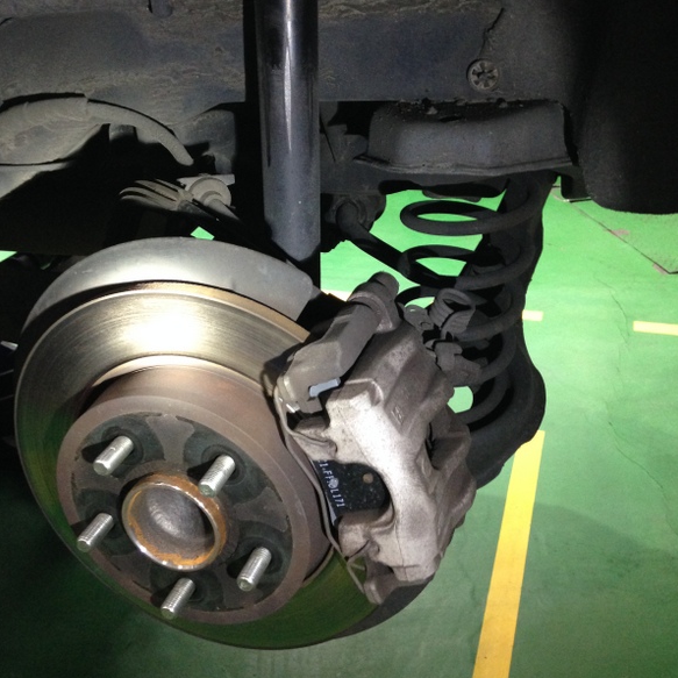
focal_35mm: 40
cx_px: 342
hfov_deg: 41.9
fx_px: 886
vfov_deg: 41.8
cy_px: 309
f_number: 2.4
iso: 320
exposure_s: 1/20
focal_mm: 4.12
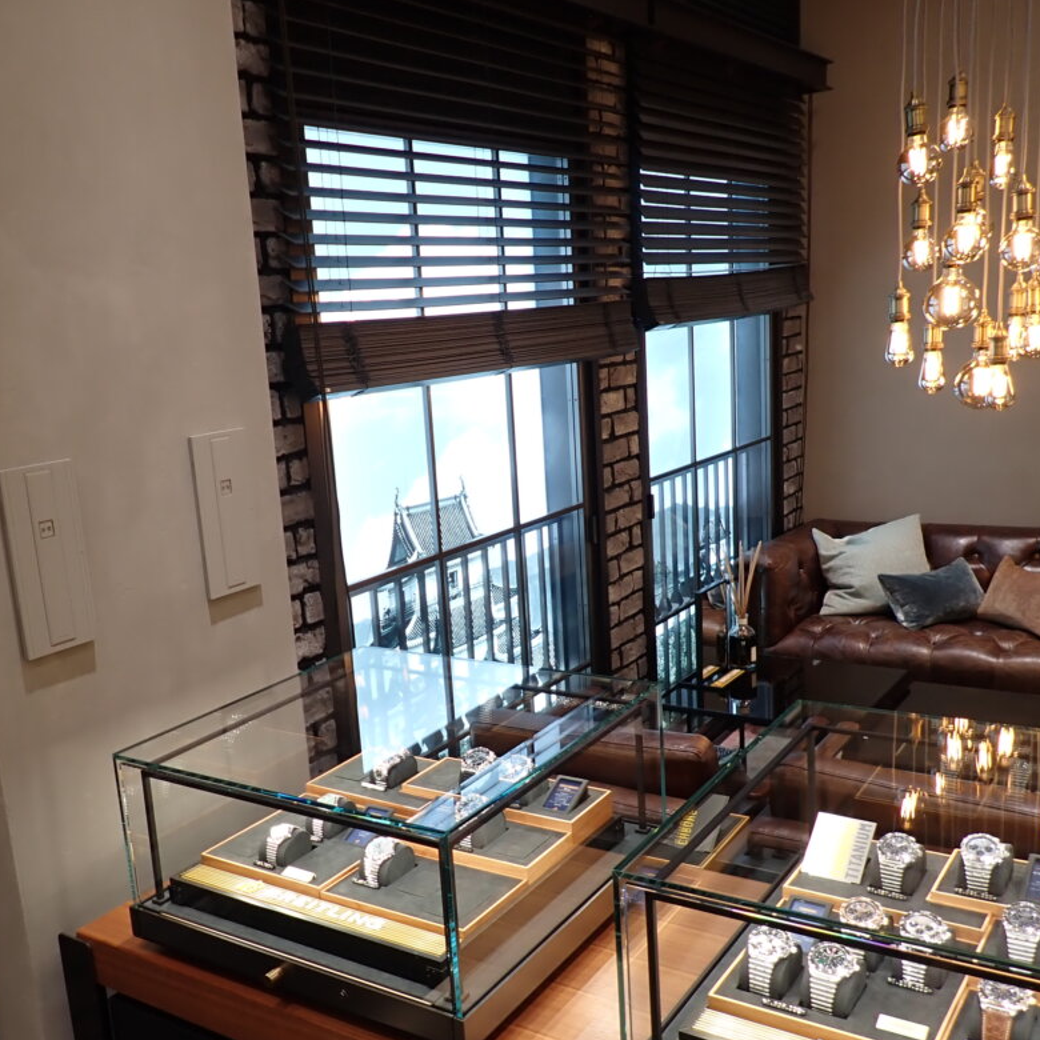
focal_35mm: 34
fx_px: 1156
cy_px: 585
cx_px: 403
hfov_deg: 48.1
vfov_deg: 48.3
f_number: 2
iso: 100
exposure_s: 1/80
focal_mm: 4.5
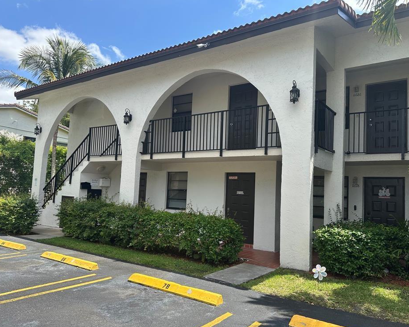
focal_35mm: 26
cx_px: 214
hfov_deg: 66.0
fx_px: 315
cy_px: 167
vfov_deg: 54.9
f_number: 1.78
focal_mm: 6.86
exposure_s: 1/1949
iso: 80
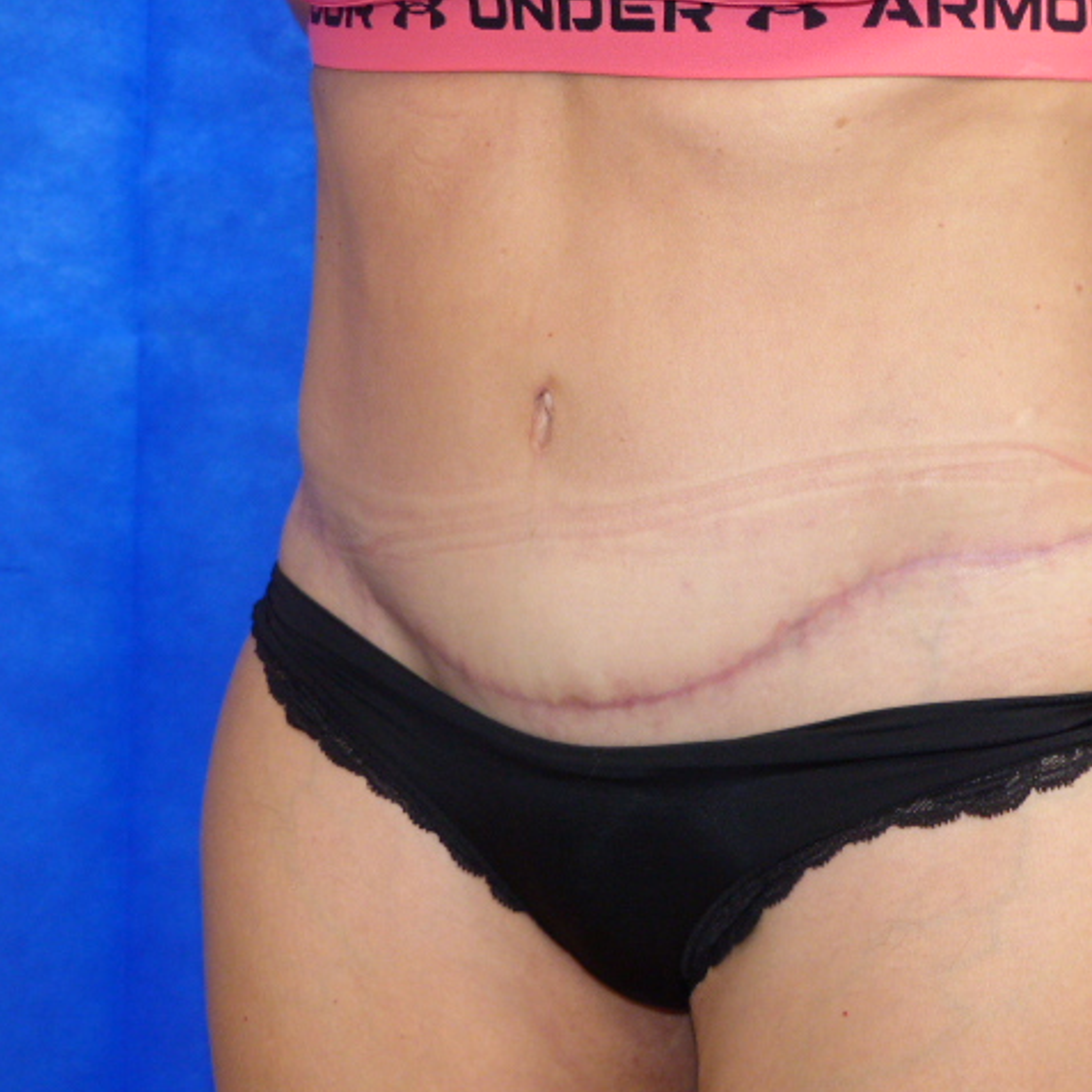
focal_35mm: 70
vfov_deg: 24.7
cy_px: 547
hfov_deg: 24.5
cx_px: 721
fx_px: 2498
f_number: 2.8
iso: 400
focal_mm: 10.5
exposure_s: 1/60
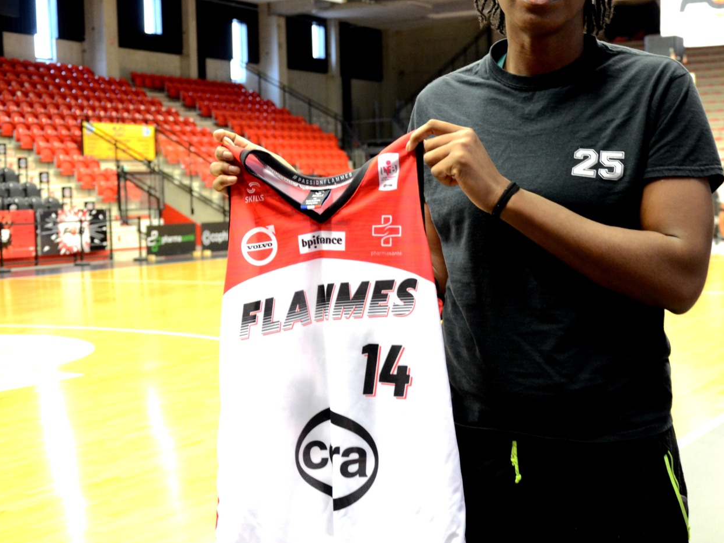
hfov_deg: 33.1
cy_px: 250
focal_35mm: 58
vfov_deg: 25.2
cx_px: 444
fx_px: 1213
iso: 1600
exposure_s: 1/40
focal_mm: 26
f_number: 4
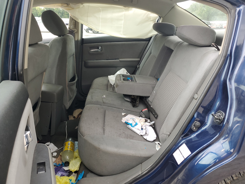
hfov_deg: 67.3
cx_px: 122
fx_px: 184
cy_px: 92
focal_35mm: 26
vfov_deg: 53.1
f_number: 1.5
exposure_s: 1/132
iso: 50
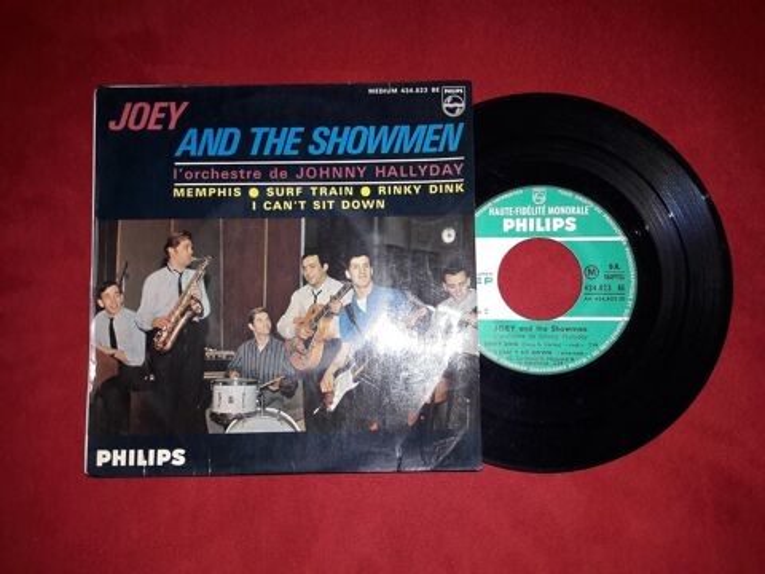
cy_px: 287
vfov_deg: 49.7
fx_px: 619
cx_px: 382
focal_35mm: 28
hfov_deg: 63.4
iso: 80
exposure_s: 1/100
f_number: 1.9
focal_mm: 3.7
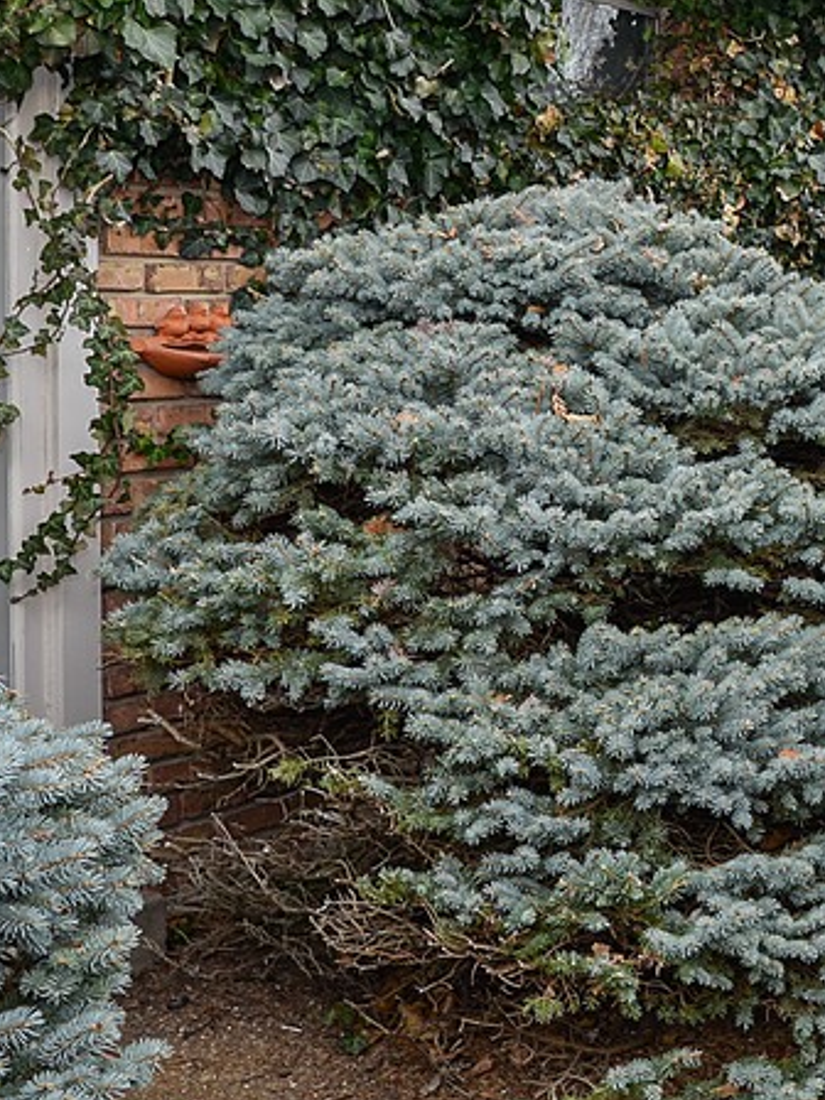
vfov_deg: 31.8
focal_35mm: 59
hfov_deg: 21.9
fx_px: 1875
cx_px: 1127
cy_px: 209
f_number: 8
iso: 200
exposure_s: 1/25
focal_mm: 17
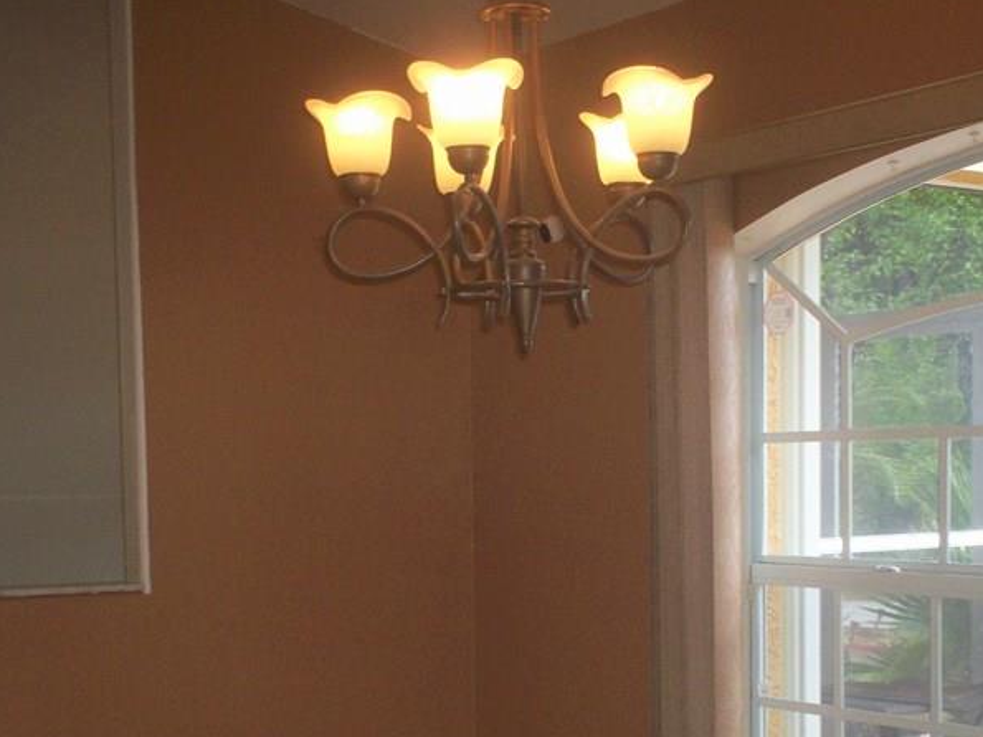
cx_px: 524
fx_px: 1760
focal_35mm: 62
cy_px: 539
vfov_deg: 23.4
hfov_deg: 31.2
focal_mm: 6
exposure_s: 1/60
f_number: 4.5
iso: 140
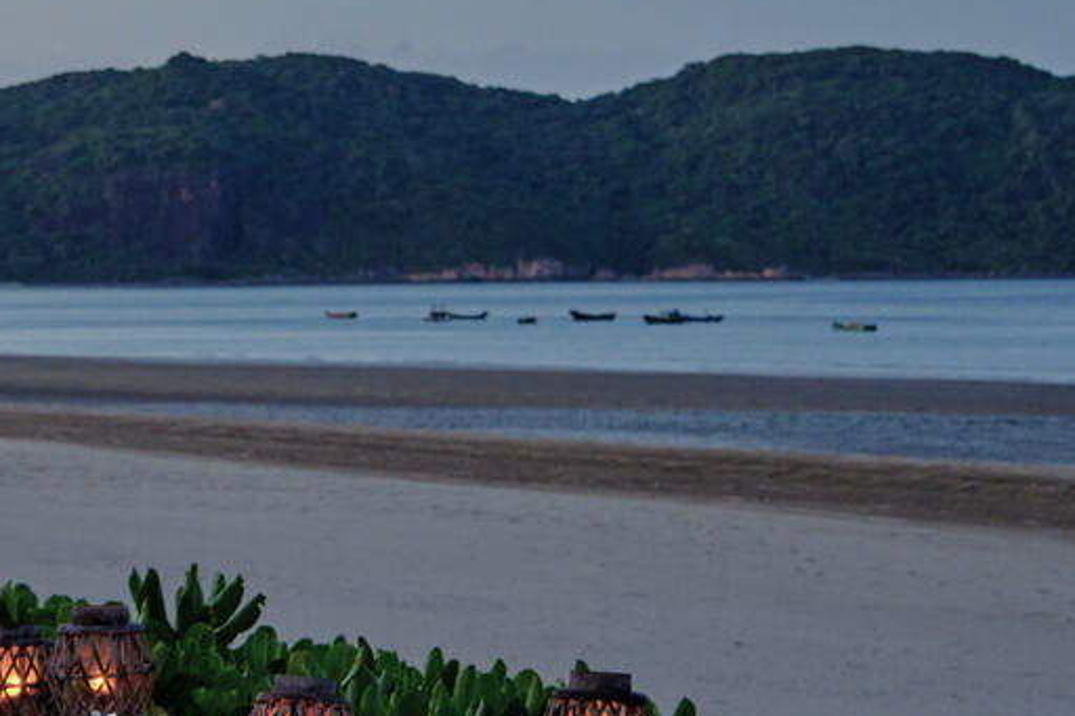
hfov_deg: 17.2
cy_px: 376
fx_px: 3463
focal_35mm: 116
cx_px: -10
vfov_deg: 11.8
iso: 200
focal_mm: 22.3
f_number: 4
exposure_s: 1/8
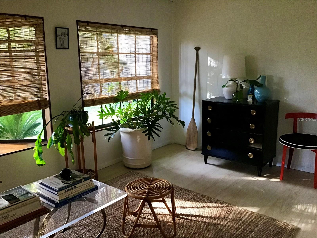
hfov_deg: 58.4
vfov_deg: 45.4
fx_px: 284
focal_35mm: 31
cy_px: 119
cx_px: 158
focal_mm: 3.3
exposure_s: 1/30
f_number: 2.4
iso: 125
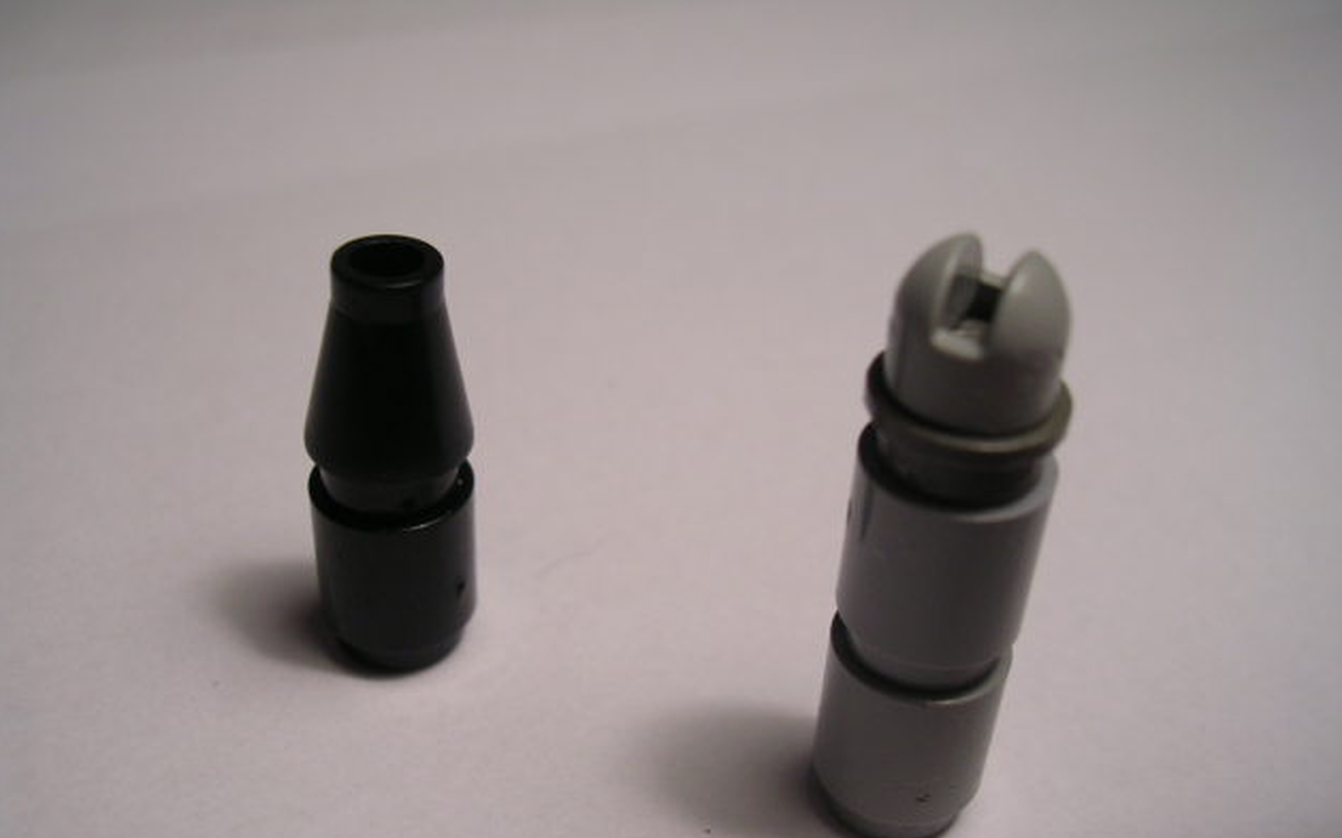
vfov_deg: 31.2
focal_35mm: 41
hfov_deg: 48.2
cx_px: 676
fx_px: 1499
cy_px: 490
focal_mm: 5.8
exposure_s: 1/86.8
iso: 100
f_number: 2.8
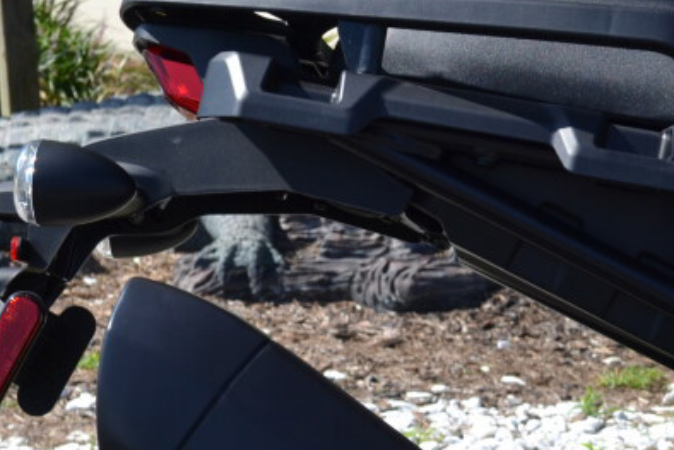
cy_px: 660
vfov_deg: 10.4
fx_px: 2397
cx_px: 470
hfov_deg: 16.0
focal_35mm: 128
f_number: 7.1
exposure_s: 1/200
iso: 100
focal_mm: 28
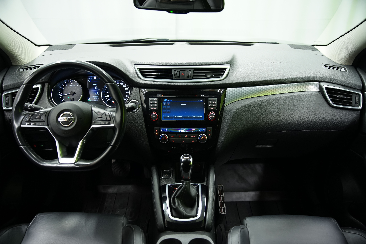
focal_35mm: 30
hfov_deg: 61.9
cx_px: 183
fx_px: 305
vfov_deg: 43.6
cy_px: 122
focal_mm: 30
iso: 1000
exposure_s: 1/25
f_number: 3.2
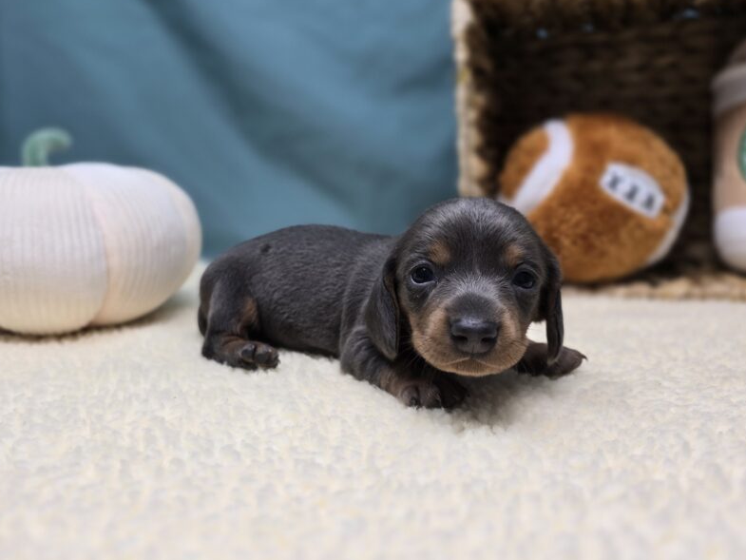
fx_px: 647
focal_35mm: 30
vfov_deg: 46.8
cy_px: 261
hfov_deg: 59.7
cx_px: 319
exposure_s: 1/120
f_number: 1.7
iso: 50
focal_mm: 6.3
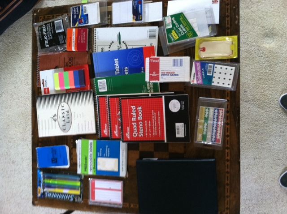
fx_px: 290
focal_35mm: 35
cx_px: 144
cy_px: 107
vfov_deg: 40.6
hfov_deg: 52.7
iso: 160
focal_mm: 3.85
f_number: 2.8
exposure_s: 1/17
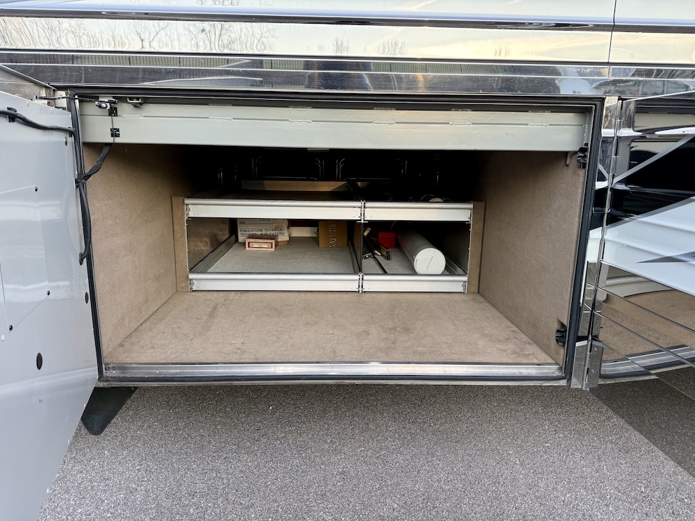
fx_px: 482
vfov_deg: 56.8
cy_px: 260
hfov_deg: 71.6
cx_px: 348
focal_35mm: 24
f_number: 1.78
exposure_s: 1/243
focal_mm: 6.76
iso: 125
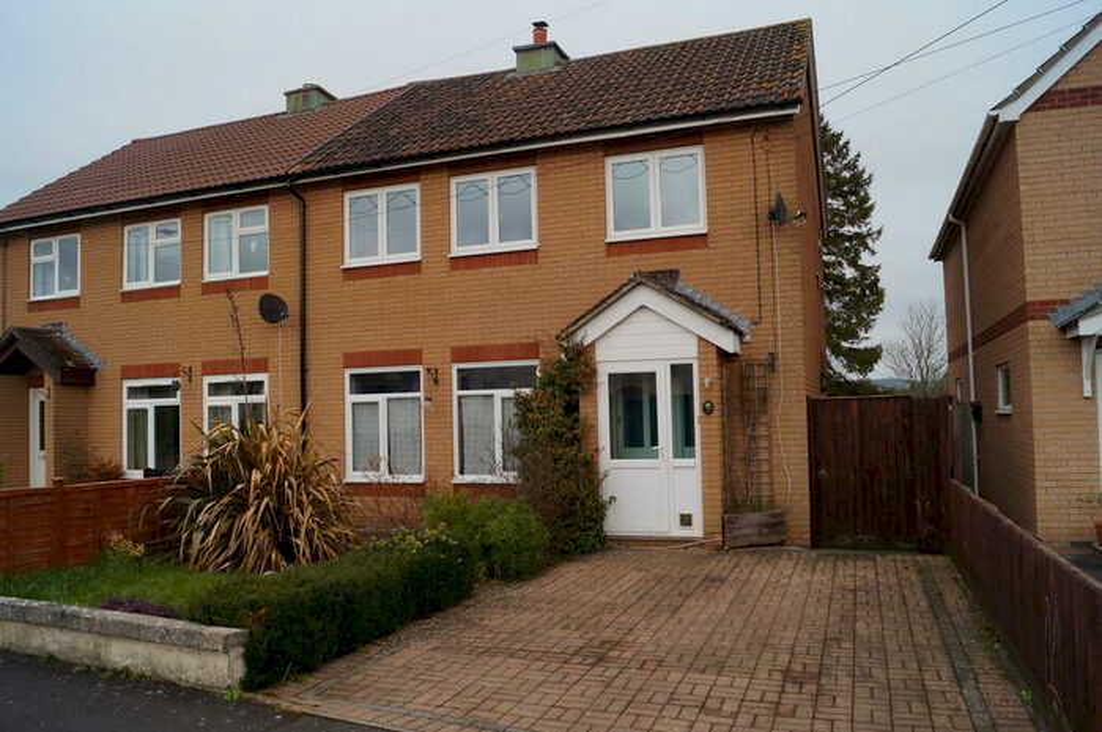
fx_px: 826
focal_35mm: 27
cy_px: 366
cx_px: 551
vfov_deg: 47.8
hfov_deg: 67.4
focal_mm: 18
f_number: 9
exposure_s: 1/100
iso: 100
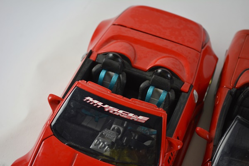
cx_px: 124
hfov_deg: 30.5
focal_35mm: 66
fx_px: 456
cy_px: 83
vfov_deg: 20.6
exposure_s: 1/100
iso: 400
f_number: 5.3
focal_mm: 44
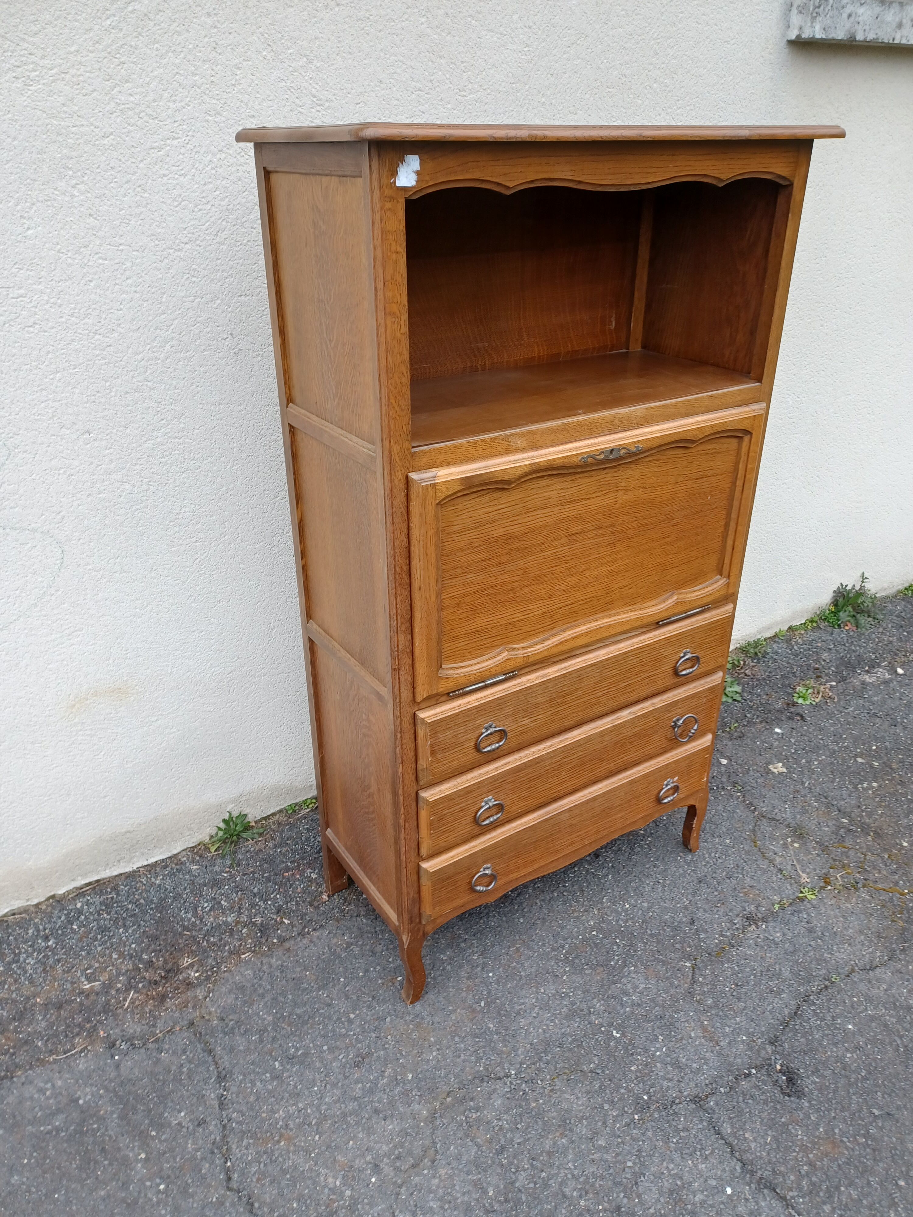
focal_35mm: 25
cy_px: 608
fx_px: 879
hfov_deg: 54.9
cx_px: 456
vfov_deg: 69.4
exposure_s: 1/100
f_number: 1.8
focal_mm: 4.6
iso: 50
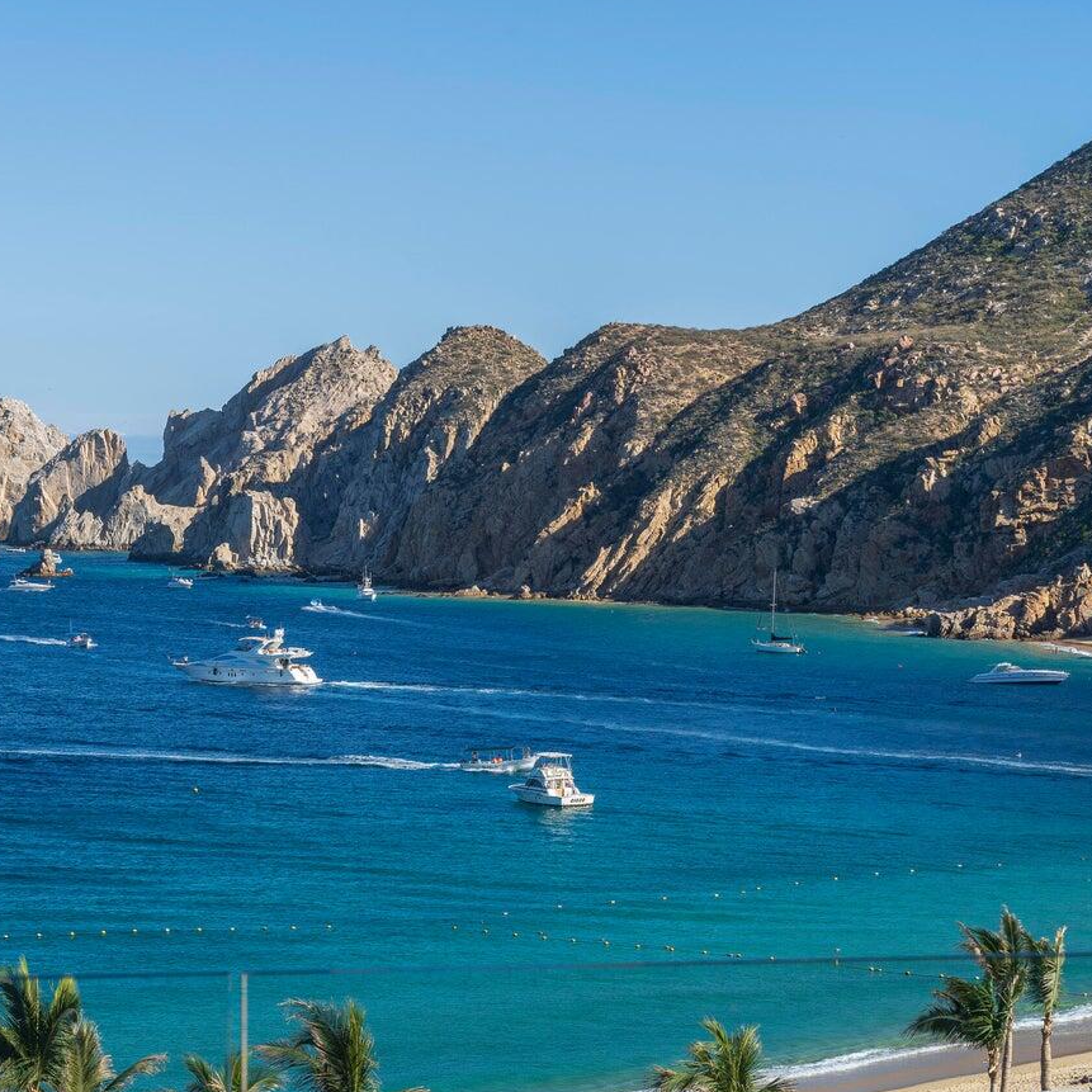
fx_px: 3462
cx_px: 127
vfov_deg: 17.9
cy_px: 637
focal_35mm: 97
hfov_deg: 17.7
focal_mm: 64
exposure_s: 1/160
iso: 100
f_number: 13
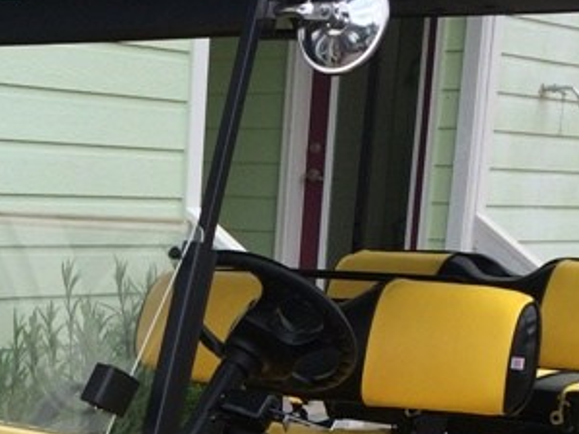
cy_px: 577
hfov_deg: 20.1
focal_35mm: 96
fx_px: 1605
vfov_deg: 14.7
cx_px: 73
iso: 32
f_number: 2.2
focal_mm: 4.12
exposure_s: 1/774
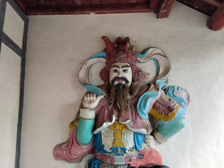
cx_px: 112
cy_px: 84
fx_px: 188
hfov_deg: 61.7
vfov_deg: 48.2
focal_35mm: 29
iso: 200
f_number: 1.8
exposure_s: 1/25
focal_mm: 4.22
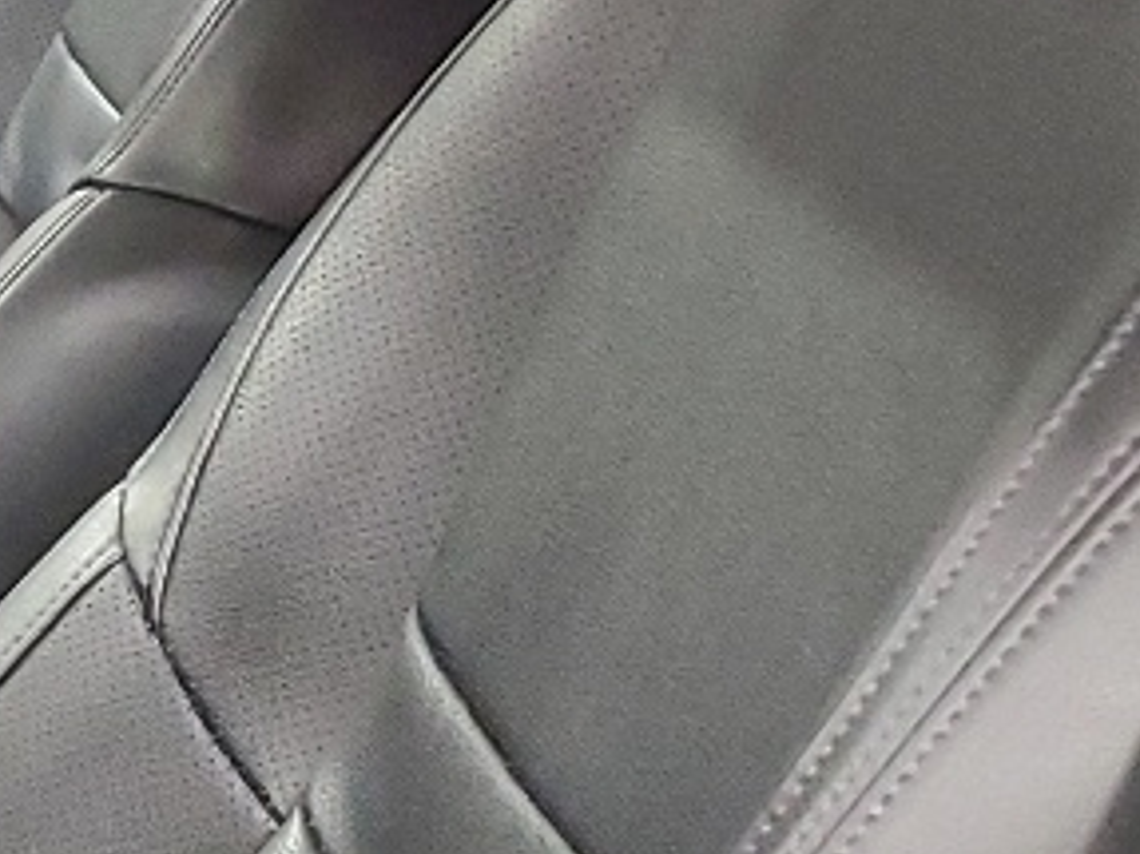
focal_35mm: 145
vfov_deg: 10.1
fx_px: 4773
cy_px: 1005
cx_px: -1712
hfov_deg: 11.1
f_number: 1.5
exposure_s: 1/30
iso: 301
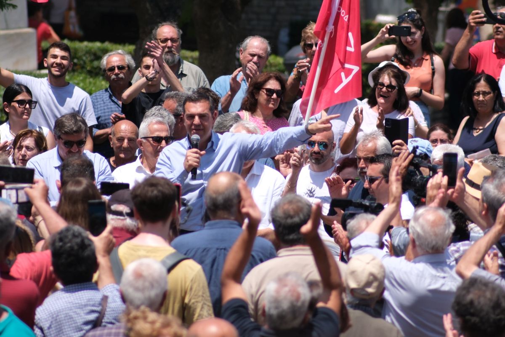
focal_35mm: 128
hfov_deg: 16.0
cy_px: 168
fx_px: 1795
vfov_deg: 10.7
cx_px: 252
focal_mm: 85
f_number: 1.8
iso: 200
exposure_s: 1/8000
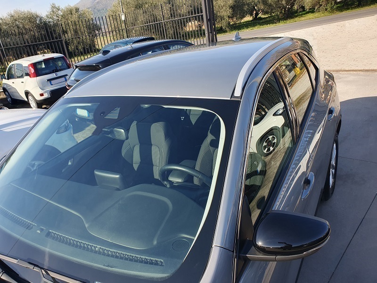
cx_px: 188
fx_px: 283
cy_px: 142
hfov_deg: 67.3
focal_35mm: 26
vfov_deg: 53.1
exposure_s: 1/726
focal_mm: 4.32
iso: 50
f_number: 2.4
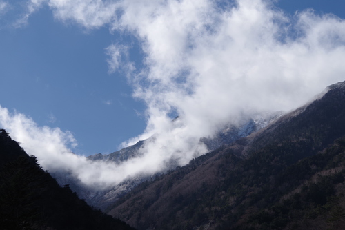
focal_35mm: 75
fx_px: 718
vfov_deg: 18.2
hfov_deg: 27.0
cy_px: 115
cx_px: 172
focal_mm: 50
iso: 100
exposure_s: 1/1250
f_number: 5
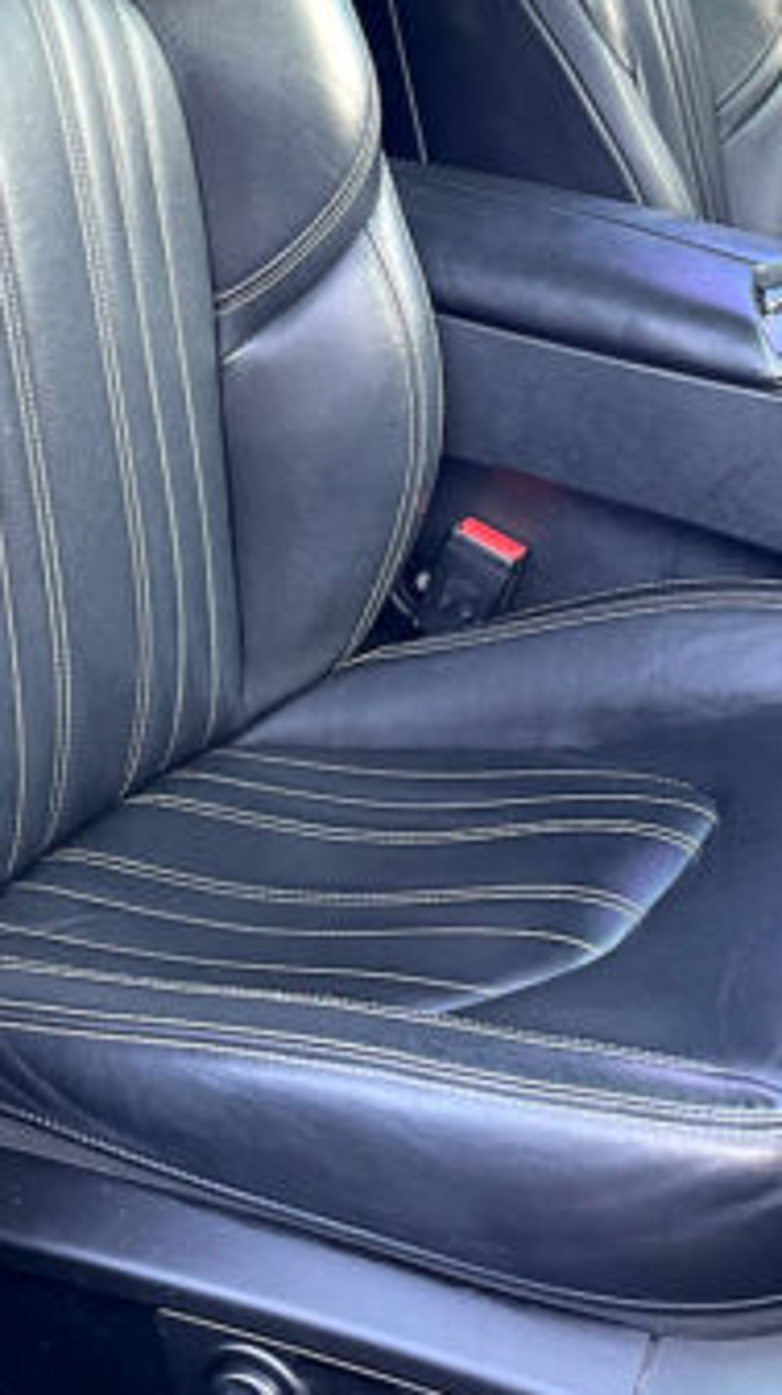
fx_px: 1958
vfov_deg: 37.7
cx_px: 536
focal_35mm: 53
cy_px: 261
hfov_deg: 22.5
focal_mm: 4.2
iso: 125
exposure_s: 1/72
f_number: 1.6
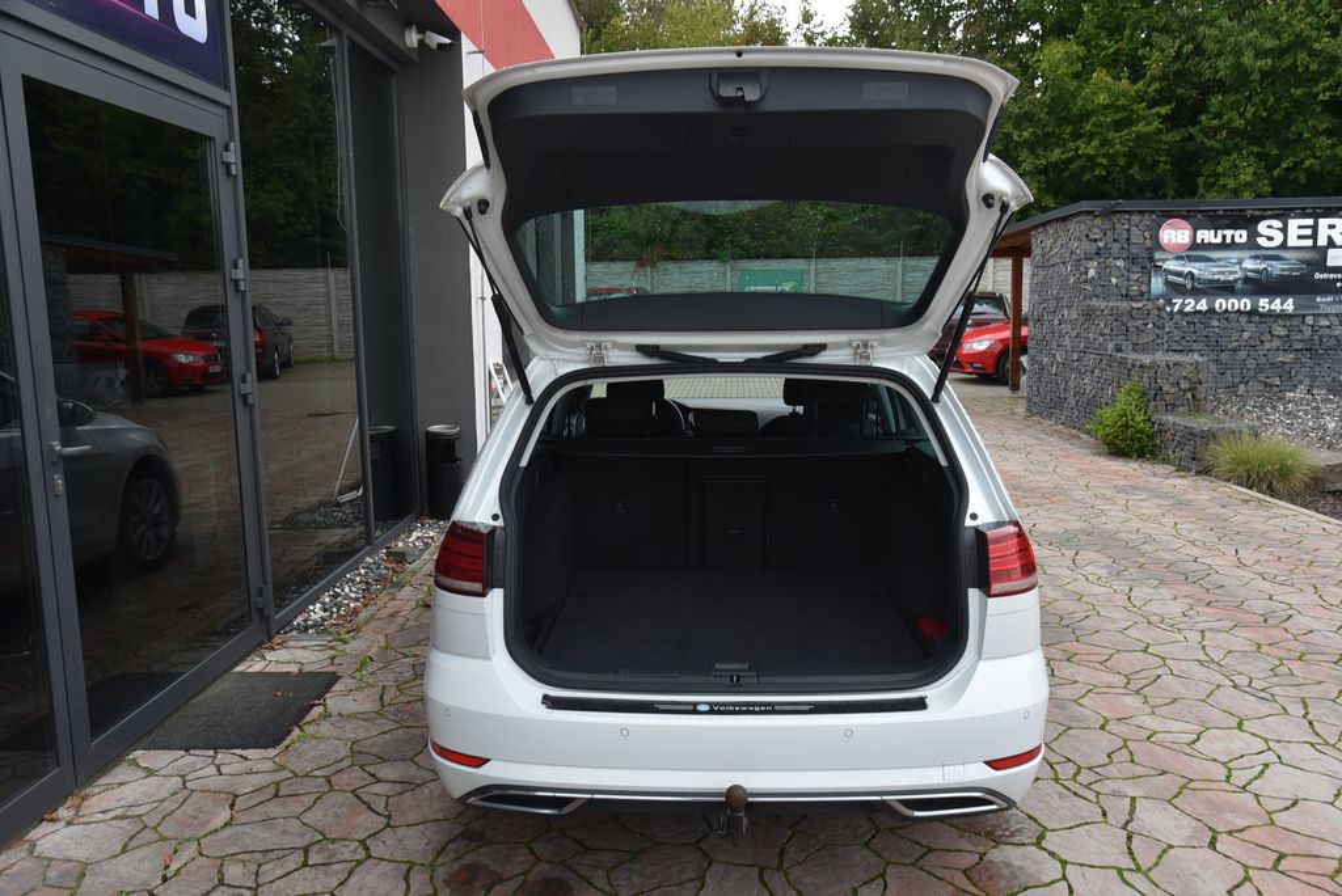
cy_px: 448
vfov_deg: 43.7
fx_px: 1119
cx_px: 671
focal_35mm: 30
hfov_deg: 61.9
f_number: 6.3
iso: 500
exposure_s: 1/160
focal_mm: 30
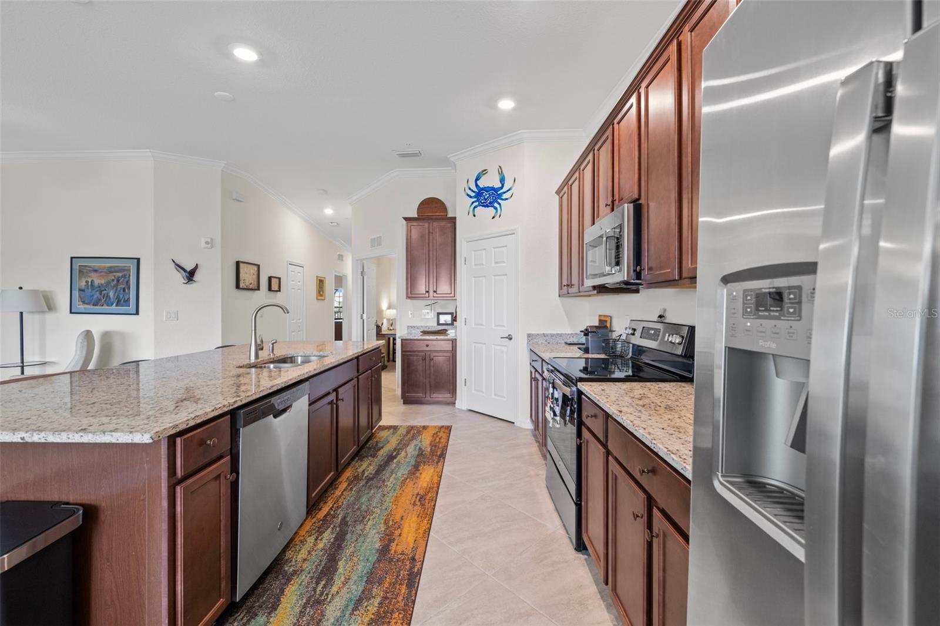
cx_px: 470
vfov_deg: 81.2
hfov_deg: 104.3
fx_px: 365
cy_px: 313
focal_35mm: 14
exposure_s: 1/4
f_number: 8
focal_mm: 14
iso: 800
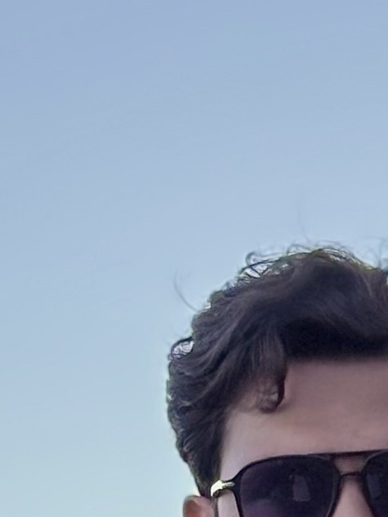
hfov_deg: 5.2
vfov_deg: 6.9
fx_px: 4228
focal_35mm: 283
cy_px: 780
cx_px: 394
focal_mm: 5.96
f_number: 1.6
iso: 40
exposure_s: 1/1957
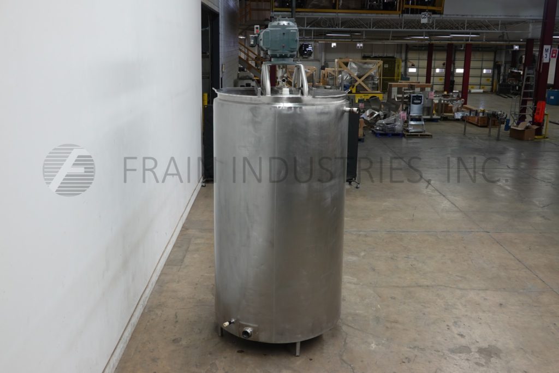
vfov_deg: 33.4
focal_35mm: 40
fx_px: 621
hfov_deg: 48.5
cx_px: 280
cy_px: 186
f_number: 3.5
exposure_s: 1/40
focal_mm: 14.69
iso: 160
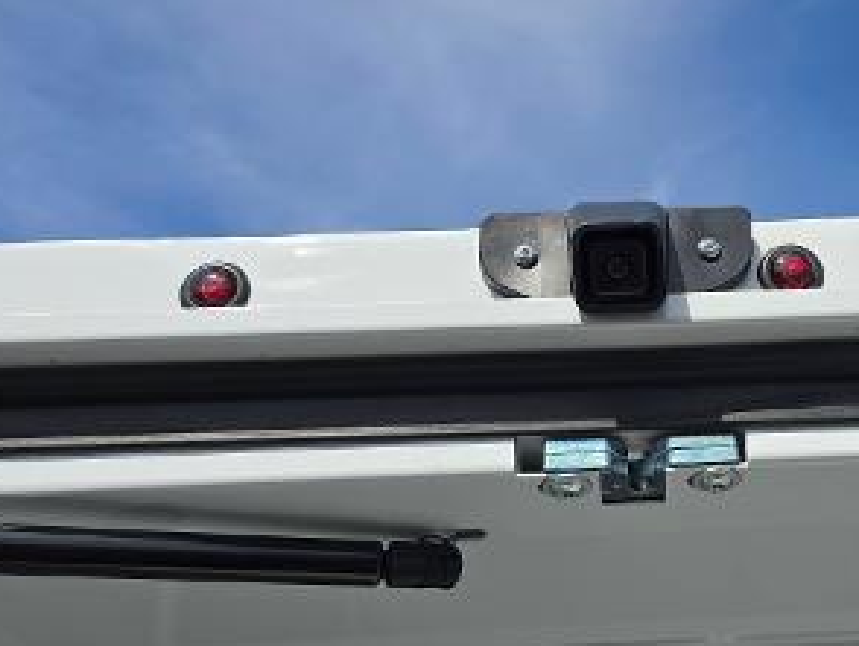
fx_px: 1242
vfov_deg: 29.1
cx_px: 681
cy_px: 392
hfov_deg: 36.9
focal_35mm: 50
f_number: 1.7
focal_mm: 6.3
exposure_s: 1/871
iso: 12
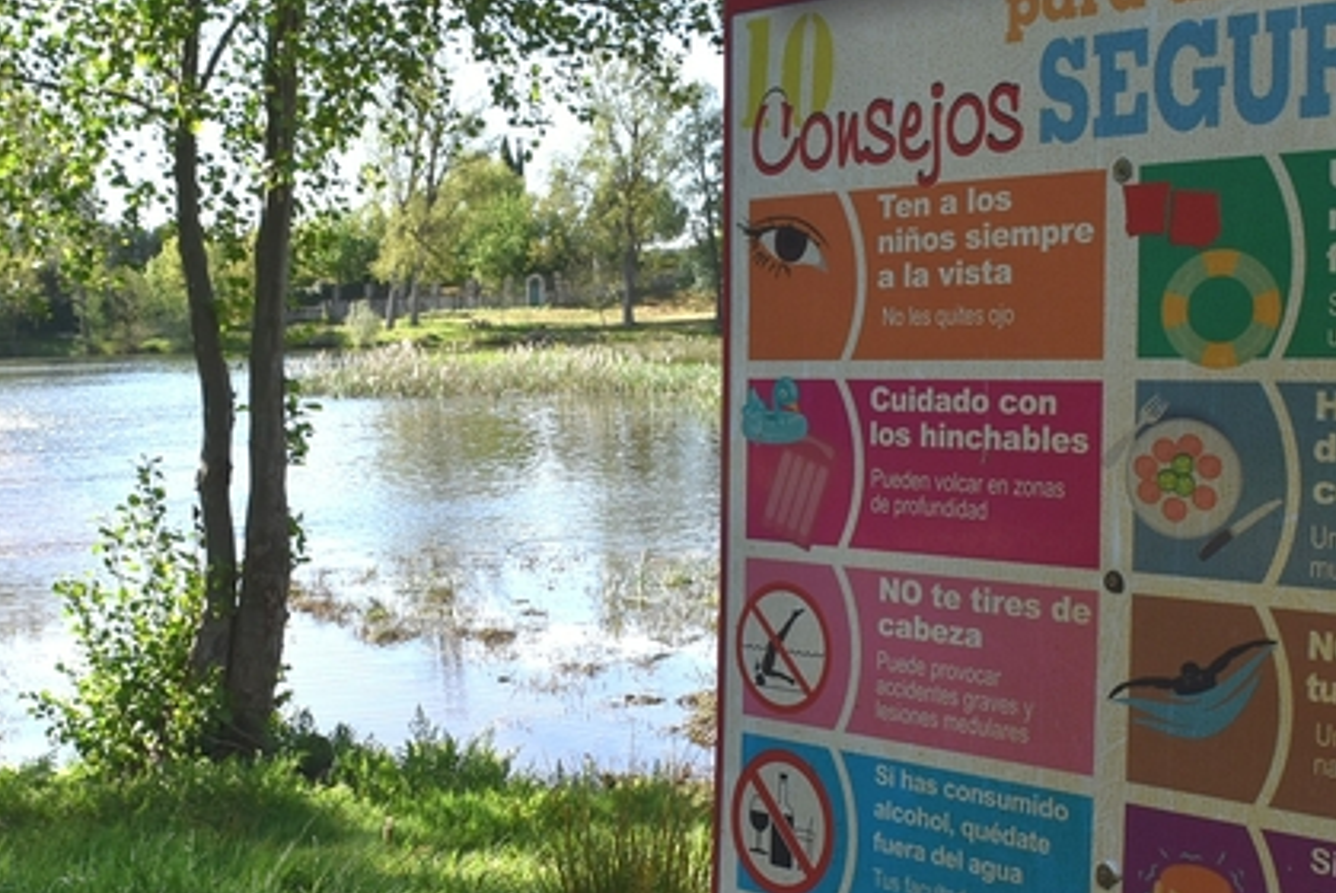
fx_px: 2154
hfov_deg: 34.4
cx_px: 590
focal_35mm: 58
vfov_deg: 23.4
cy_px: 536
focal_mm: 18
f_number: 8
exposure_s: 1/250
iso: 200
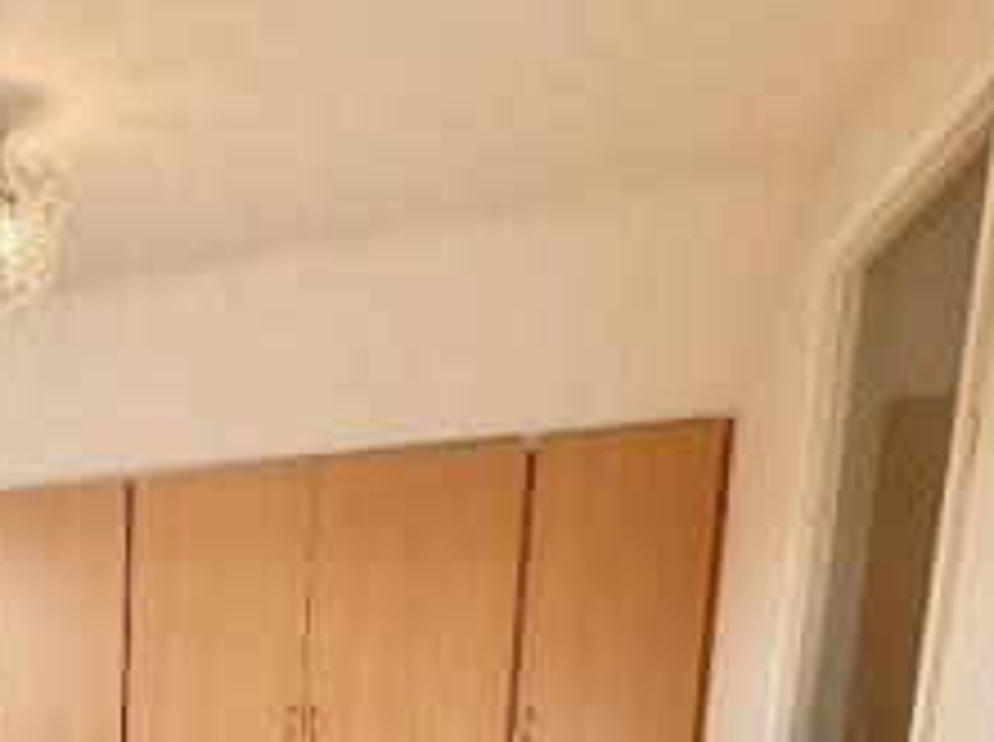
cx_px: -83
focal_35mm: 37
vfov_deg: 33.4
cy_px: 825
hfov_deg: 41.0
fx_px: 1061
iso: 50
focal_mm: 2.22
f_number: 2.2
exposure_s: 1/271
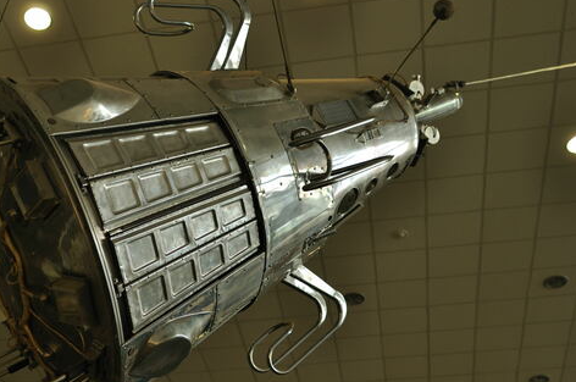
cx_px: 190
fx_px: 910
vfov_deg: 23.7
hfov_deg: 34.8
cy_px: 203
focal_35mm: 57
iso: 200
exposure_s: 1/320
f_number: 2.2
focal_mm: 28
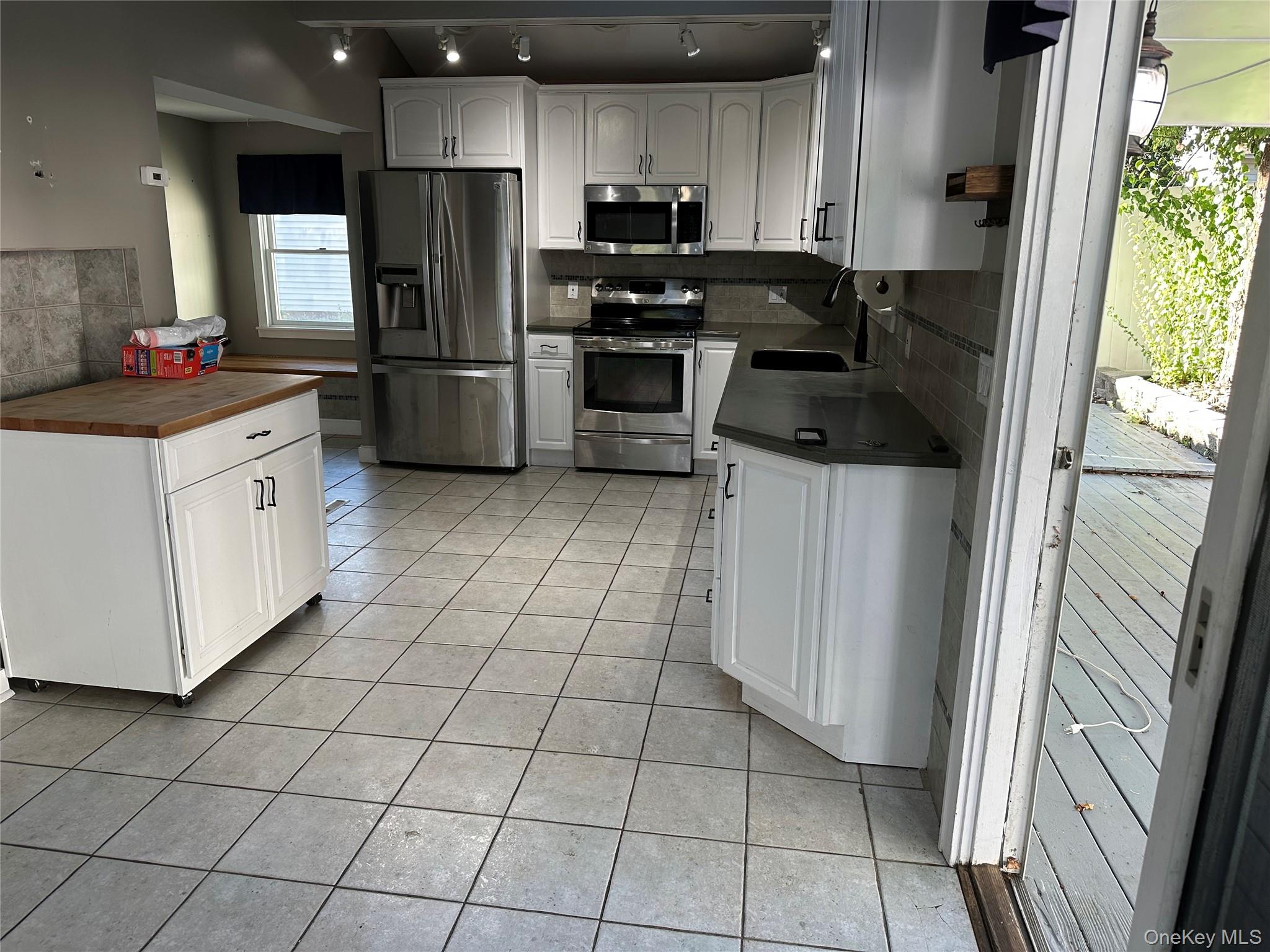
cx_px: 635
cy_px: 476
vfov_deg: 56.8
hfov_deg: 71.6
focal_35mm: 24
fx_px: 881
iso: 100
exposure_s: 1/120
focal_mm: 6.86
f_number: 1.78
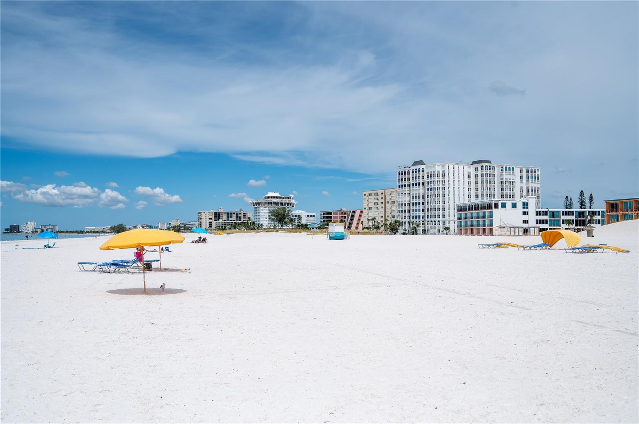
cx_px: 320
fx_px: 532
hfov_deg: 62.0
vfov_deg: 43.5
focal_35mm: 30
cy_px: 212
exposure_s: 1/3200
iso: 160
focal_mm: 30
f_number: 5.6
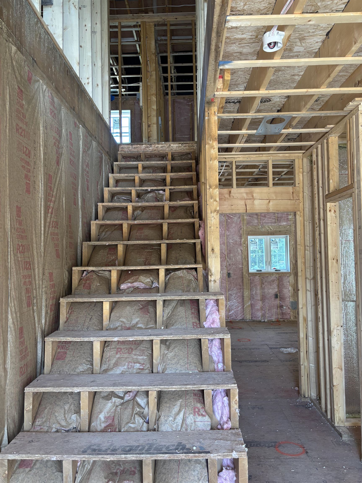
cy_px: 242
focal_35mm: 26
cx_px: 181
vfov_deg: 67.3
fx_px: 363
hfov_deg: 53.1
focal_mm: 5.96
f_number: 1.6
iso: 125
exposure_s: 1/103
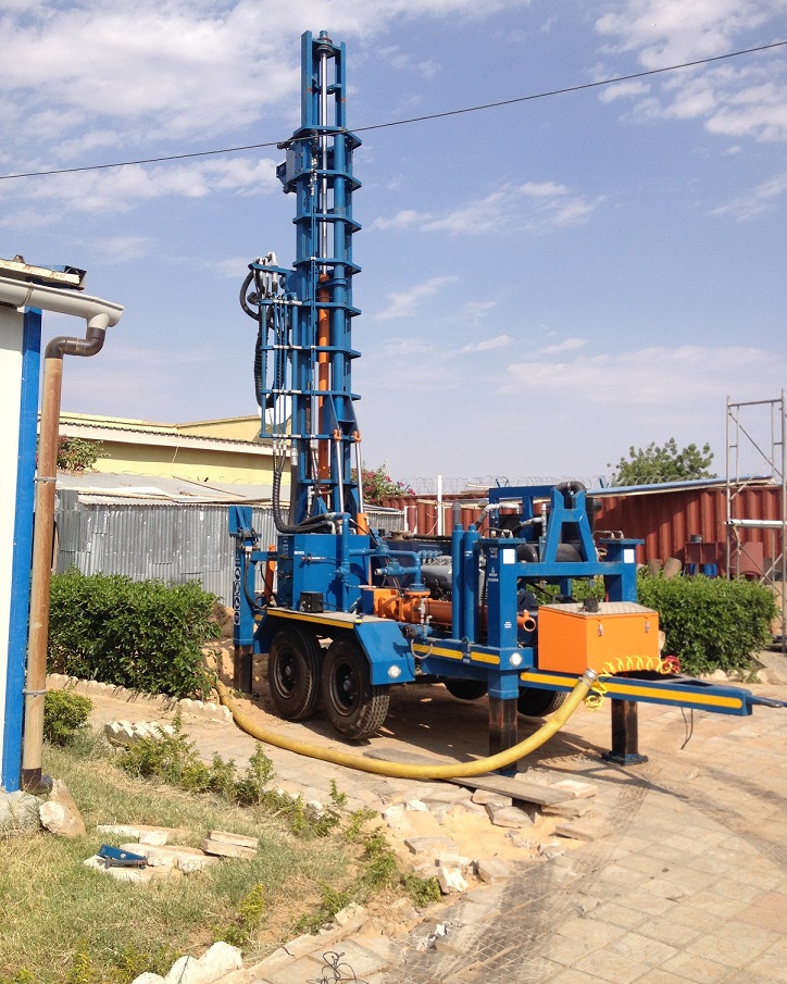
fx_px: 1077
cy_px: 459
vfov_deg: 49.0
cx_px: 398
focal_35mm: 37
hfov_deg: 40.1
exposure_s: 1/1972
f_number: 2.4
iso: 50
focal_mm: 4.28
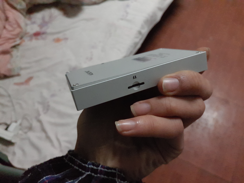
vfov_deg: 45.4
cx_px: 122
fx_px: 219
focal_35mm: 31
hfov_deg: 58.4
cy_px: 92
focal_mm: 4.73
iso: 1250
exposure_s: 1/14
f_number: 2.2
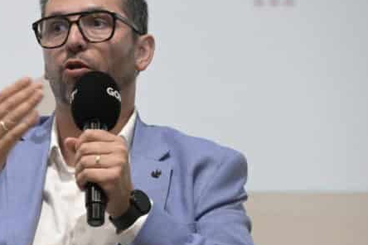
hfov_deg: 7.4
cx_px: 41
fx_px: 2831
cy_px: 154
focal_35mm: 277
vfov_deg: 5.0
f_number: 4
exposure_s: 1/160
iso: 2200
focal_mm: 120
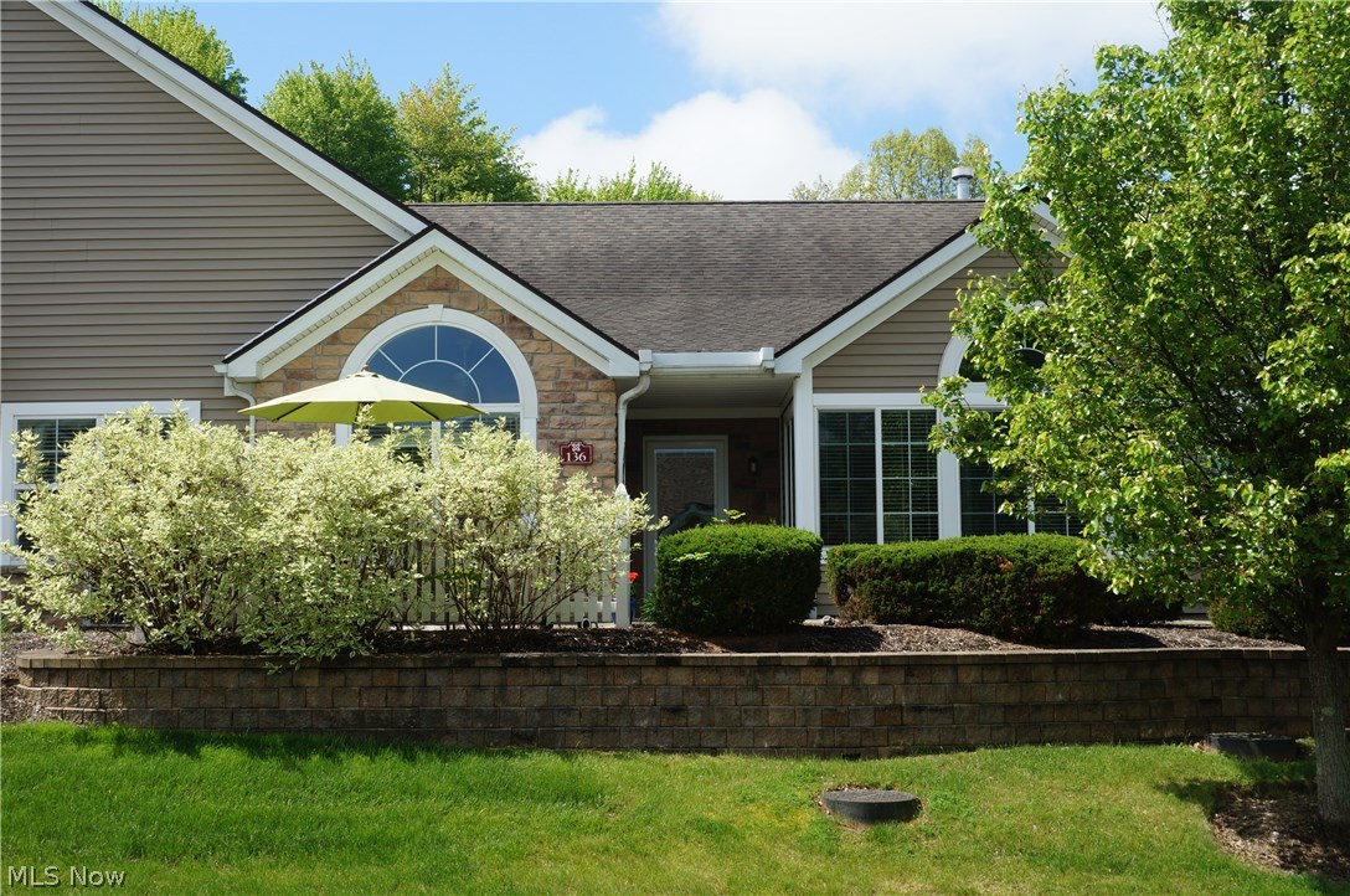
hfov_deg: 46.5
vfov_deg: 31.8
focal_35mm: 42
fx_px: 1573
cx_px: 675
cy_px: 448
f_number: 13
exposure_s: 1/100
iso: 100
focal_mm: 28
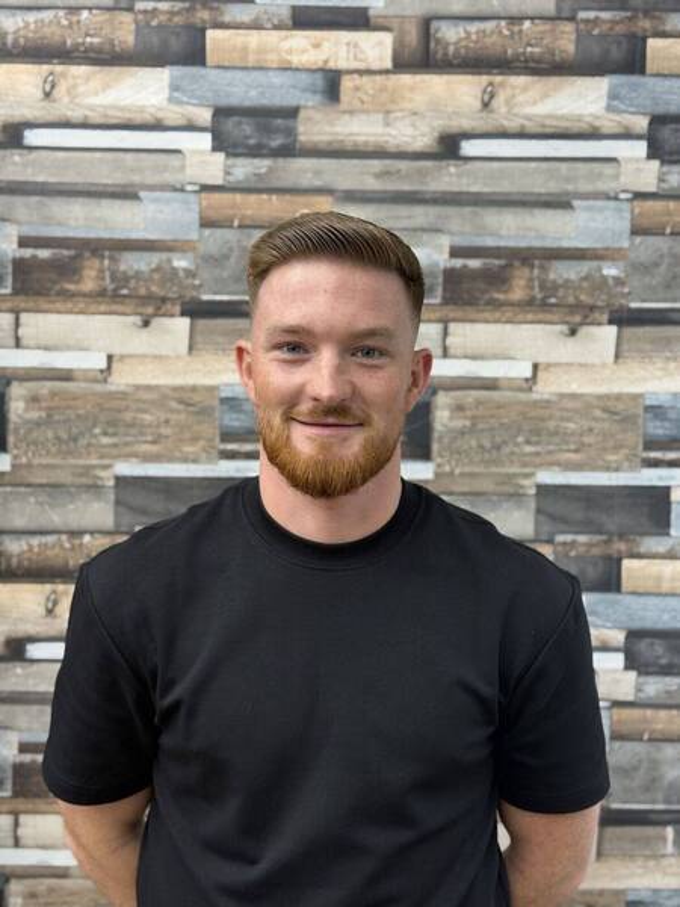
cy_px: 454
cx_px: 340
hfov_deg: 30.3
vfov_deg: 39.7
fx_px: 1257
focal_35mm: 48
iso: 80
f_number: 1.78
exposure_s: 1/100
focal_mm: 6.76
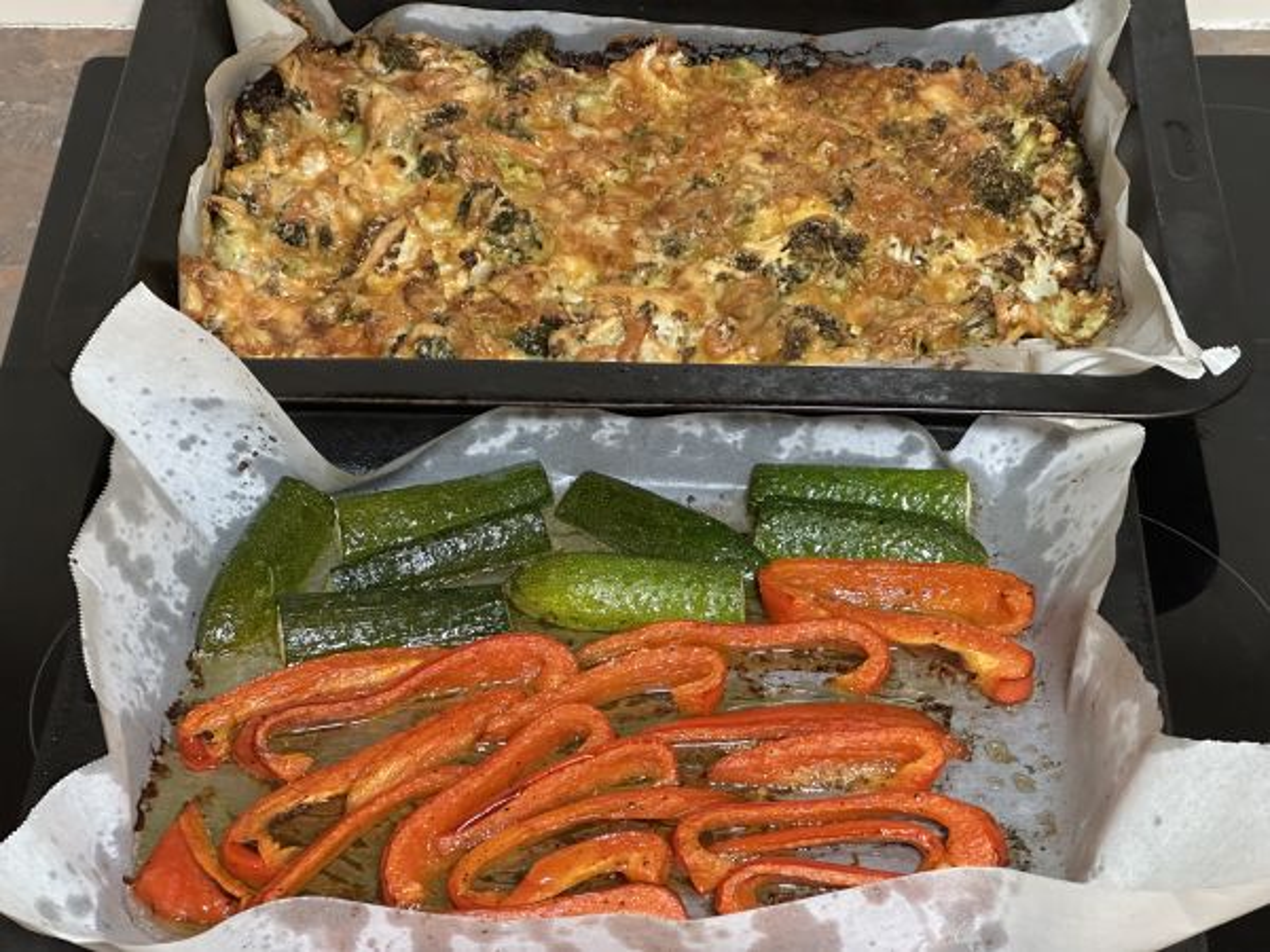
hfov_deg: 25.3
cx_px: 635
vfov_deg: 19.1
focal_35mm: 77
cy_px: 476
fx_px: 2825
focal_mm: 9
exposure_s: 1/34
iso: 1000
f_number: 2.8
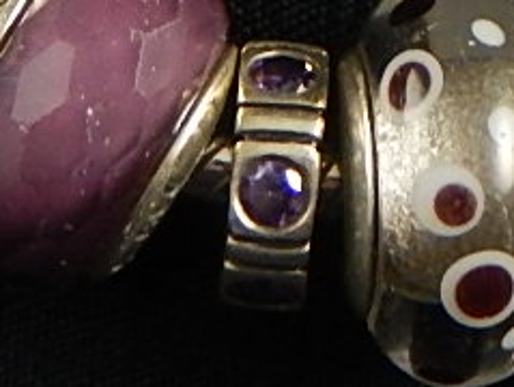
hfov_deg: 4.3
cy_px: -589
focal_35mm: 461
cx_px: 482
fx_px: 6856
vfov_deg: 3.2
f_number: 4.1
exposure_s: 1/30
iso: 320
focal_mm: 12.3
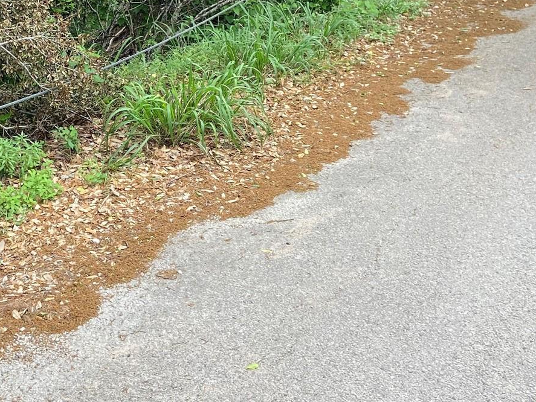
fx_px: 929
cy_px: 7
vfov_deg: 23.5
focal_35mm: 60
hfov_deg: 31.1
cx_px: 80
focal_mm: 4.25
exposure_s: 1/124
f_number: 1.8
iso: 32
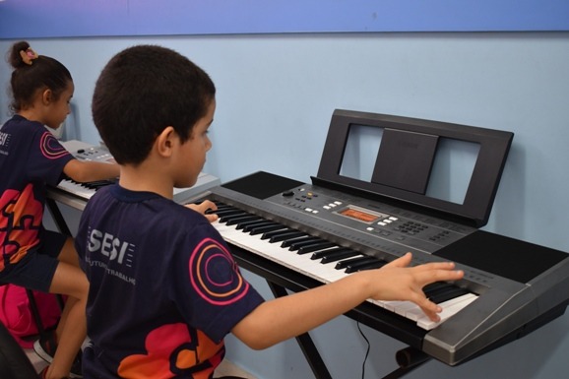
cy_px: 190
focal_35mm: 44
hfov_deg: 45.0
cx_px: 284
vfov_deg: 30.8
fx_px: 687
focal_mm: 29
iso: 900
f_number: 4.2
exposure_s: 1/60
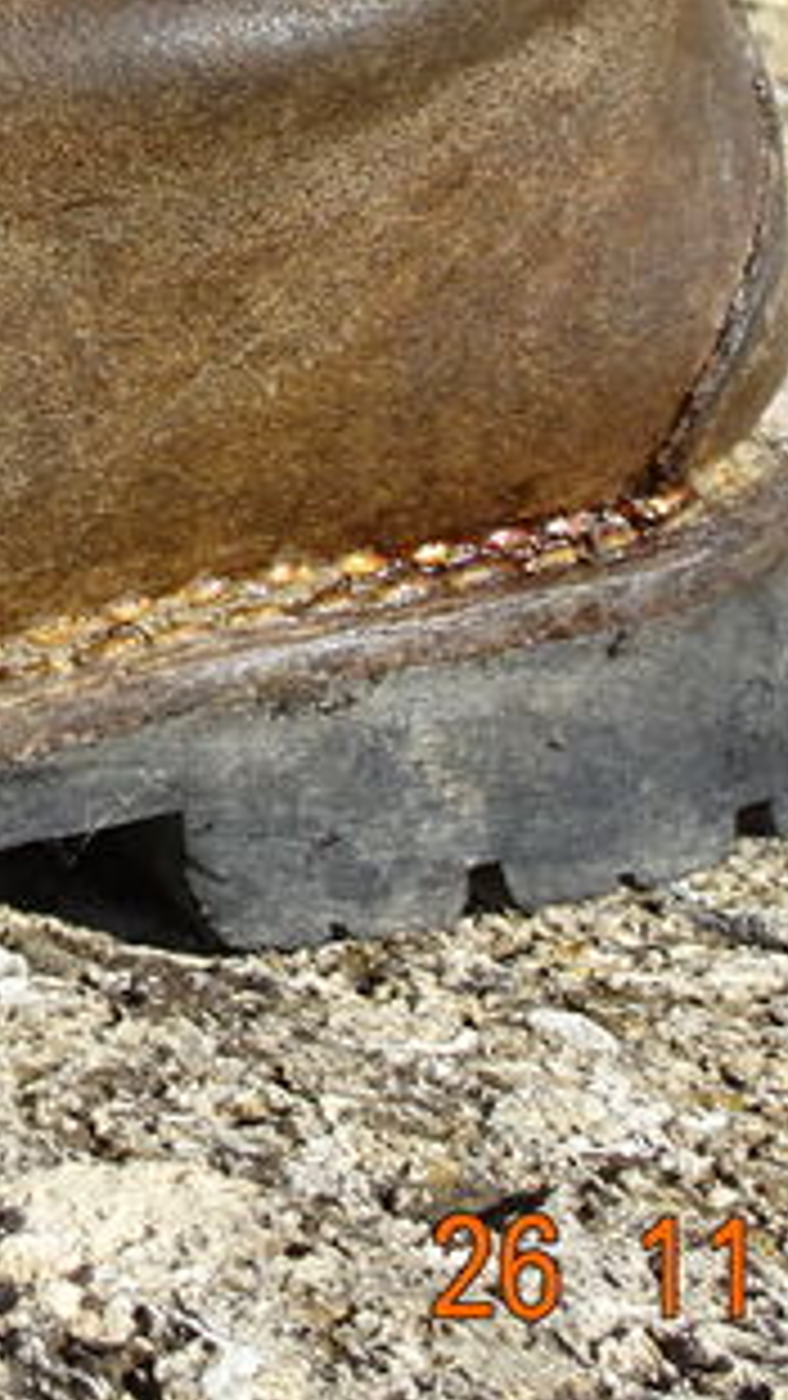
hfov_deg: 12.5
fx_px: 3119
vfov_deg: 23.8
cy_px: -117
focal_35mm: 84
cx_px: -851
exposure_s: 1/640
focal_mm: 4.1
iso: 80
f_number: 3.5
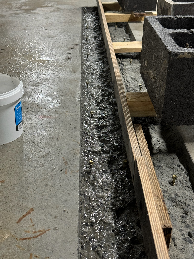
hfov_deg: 30.3
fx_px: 359
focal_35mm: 48
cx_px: 97
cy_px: 130
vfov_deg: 39.7
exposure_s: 1/33
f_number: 1.78
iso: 250
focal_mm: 6.86
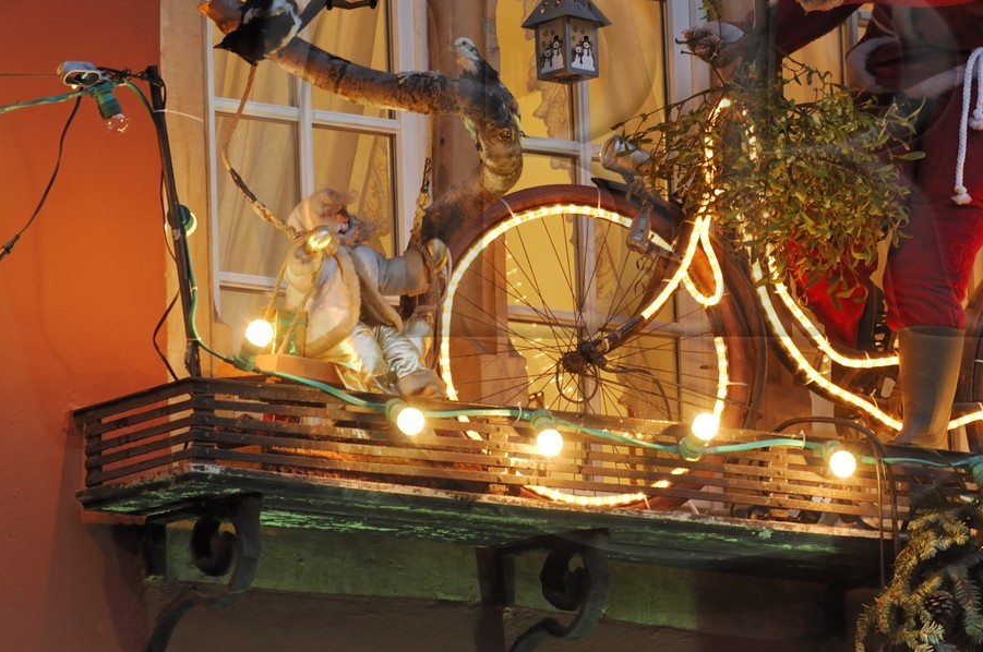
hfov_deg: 4.8
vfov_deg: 3.2
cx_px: 695
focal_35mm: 426
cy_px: 160
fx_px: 11615
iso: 100
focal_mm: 160
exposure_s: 1/1.25
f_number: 6.3
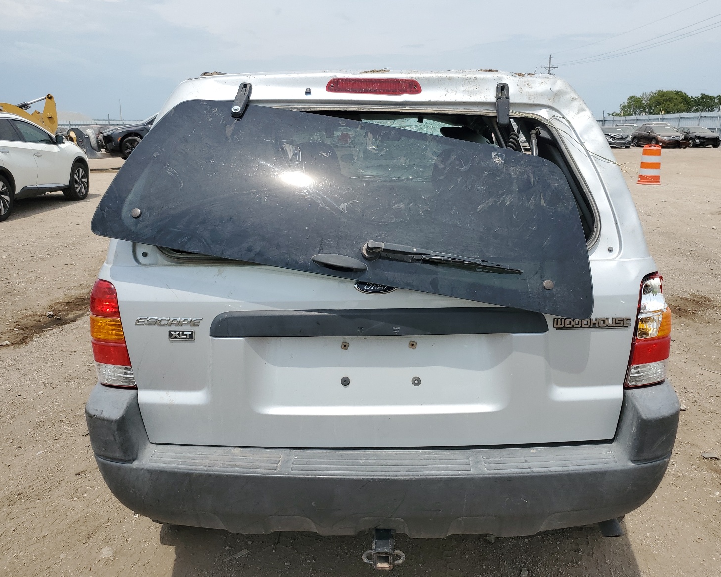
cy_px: 283
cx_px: 380
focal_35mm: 28
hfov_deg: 62.2
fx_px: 597
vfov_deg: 51.5
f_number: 1.5
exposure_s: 1/5000
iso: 50
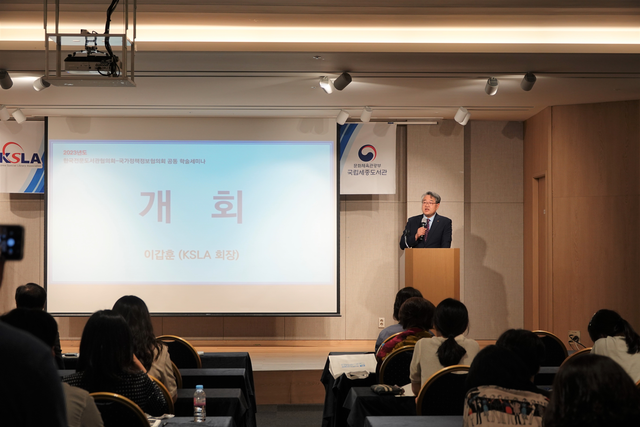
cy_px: 214
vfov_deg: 18.9
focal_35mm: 72
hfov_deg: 28.1
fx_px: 1280
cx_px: 320
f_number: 3.5
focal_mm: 26.42
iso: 200
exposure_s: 1/80
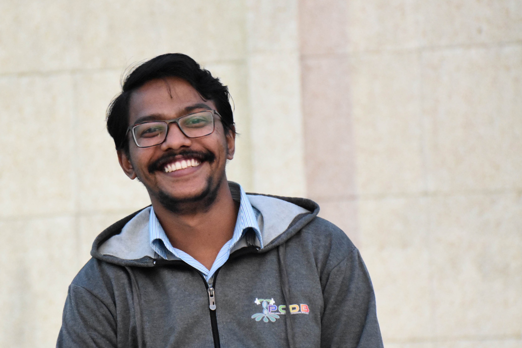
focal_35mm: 162
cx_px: 184
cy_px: 179
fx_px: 2345
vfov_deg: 8.5
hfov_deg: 12.7
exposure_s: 1/20
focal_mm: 75
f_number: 5
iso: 6400
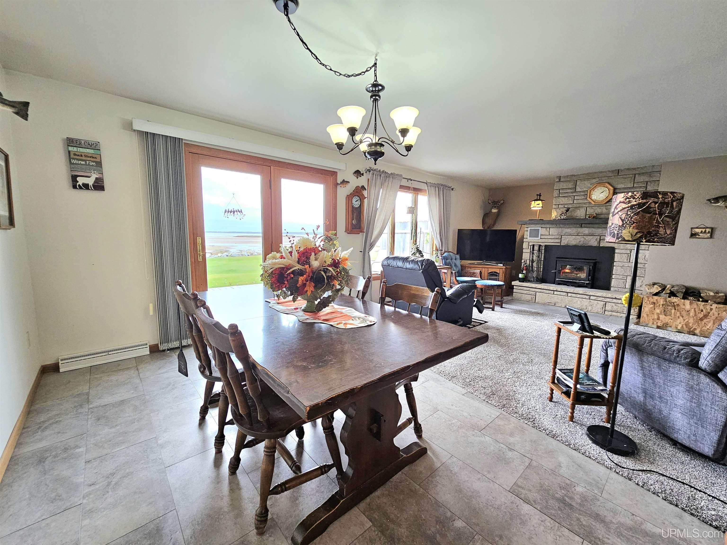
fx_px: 273
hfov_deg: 106.2
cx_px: 364
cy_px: 272
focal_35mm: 13
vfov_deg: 89.9
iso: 160
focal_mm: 2.2
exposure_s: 1/60.2
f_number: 2.2
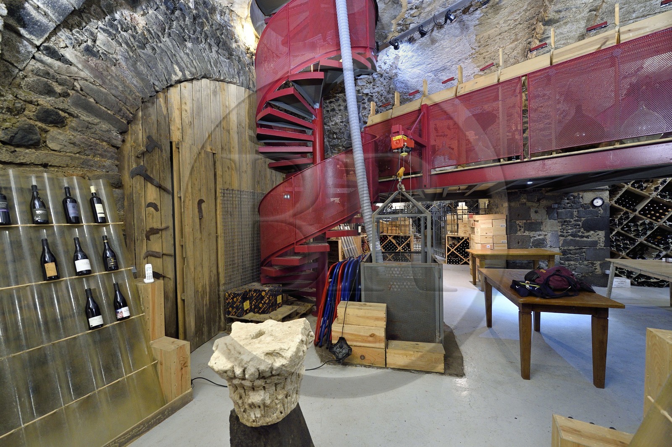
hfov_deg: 104.3
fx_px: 261
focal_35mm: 14
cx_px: 336
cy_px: 224
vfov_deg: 81.1
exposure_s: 1/10
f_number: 6.3
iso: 1600
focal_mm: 14
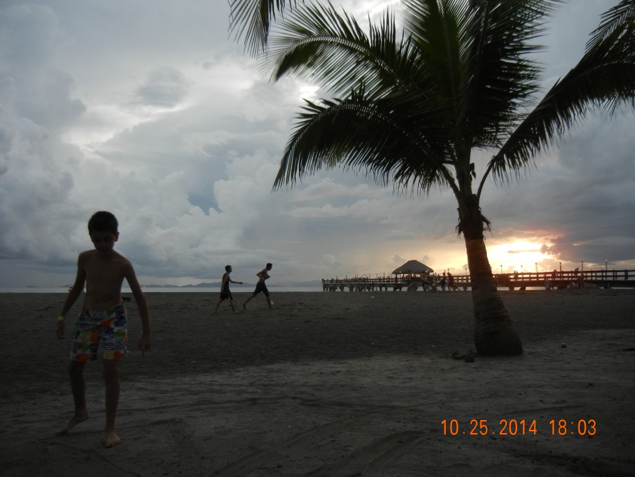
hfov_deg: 60.0
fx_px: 550
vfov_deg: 46.8
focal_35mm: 30
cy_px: 238
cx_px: 318
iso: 160
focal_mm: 5.4
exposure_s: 1/193
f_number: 3.5
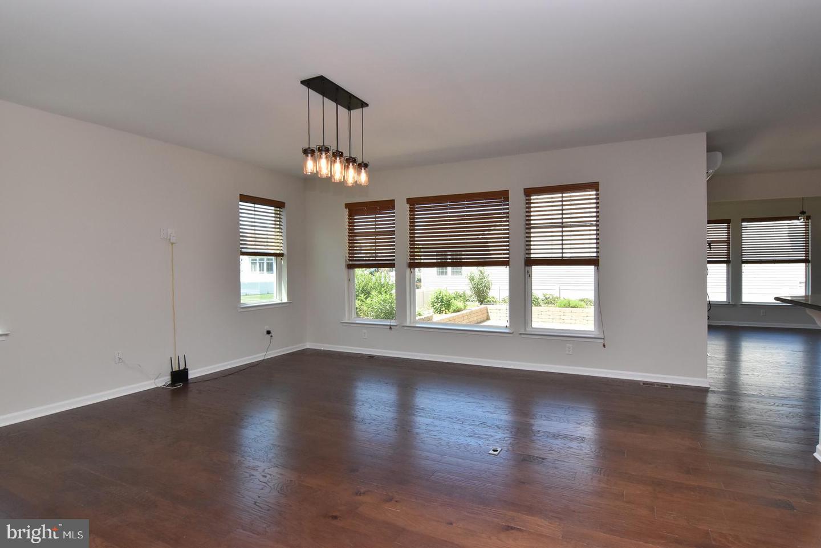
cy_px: 274
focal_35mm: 18
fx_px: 411
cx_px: 410
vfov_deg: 67.5
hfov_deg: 90.0
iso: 800
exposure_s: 1/125
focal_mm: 12
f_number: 11
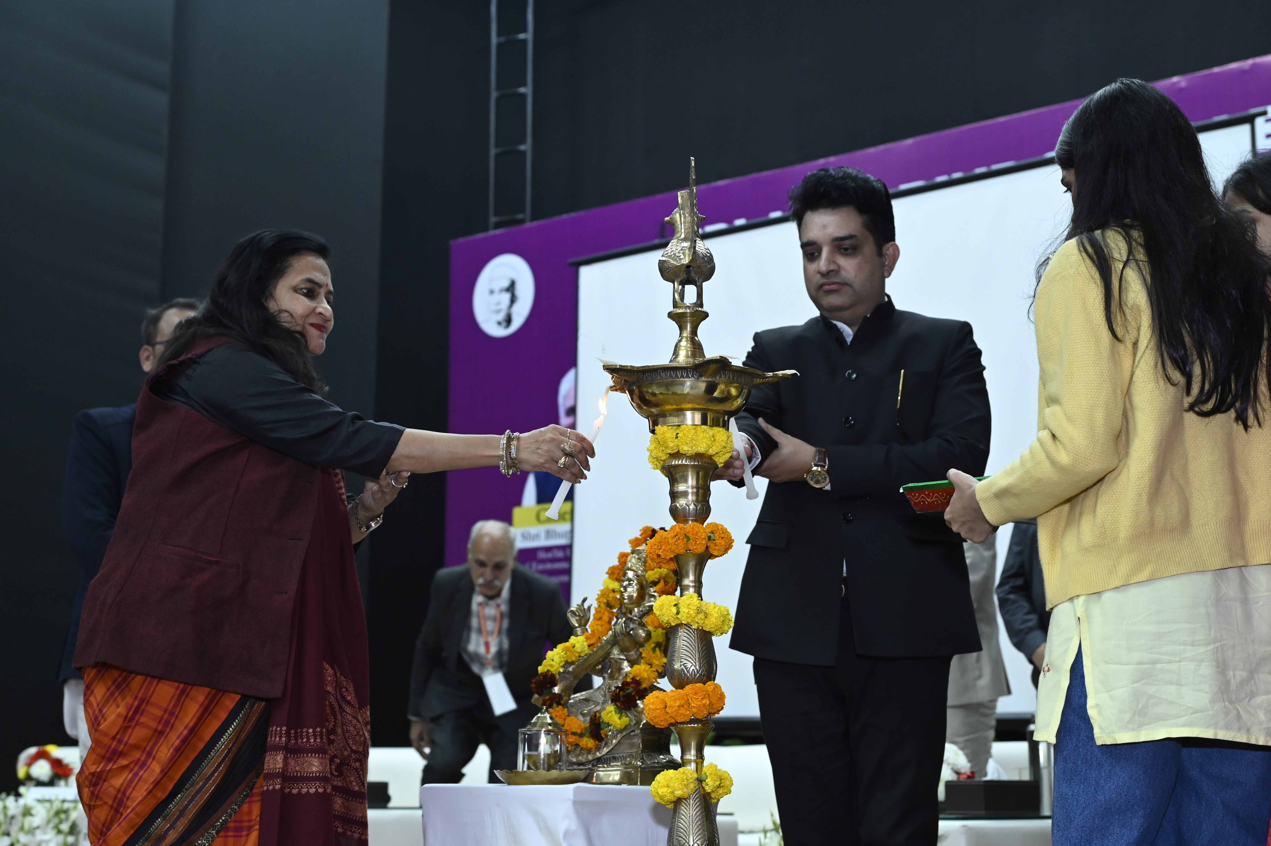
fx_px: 1835
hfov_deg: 38.2
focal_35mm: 52
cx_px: 636
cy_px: 423
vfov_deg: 26.0
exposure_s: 1/160
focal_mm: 52
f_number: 5
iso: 2500
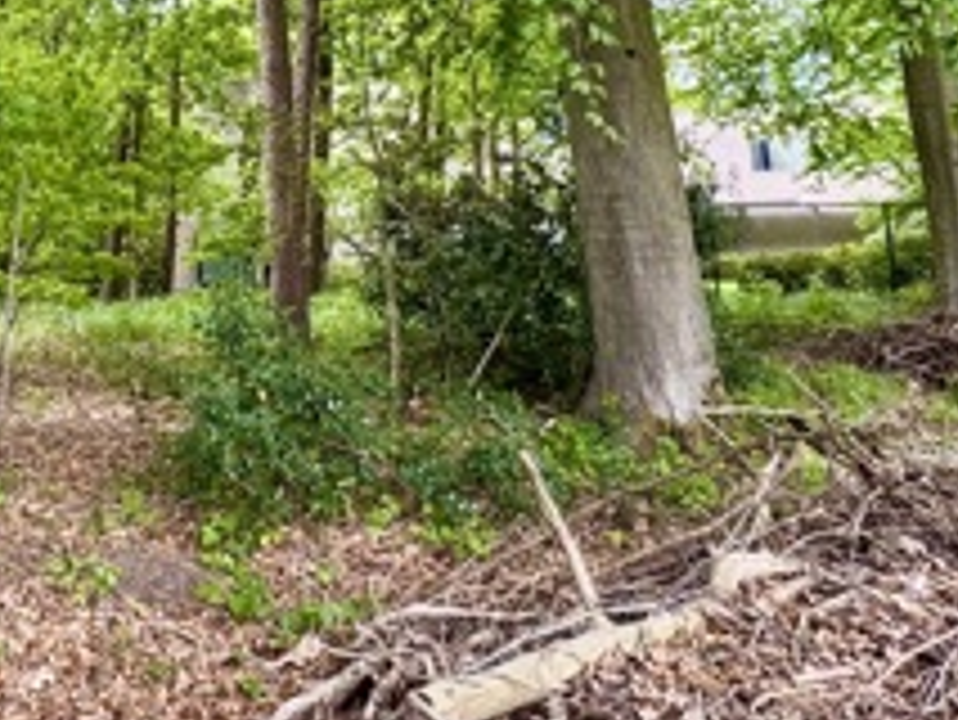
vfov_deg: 31.6
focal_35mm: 42
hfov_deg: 42.1
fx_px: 1163
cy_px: -9
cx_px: 148
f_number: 2.2
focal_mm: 2.22
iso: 40
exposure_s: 1/141
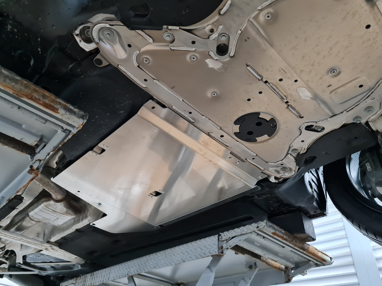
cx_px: 191
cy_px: 143
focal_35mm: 26
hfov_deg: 67.3
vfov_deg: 53.1
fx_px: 287
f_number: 1.8
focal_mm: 5.4
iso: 800
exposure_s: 1/50
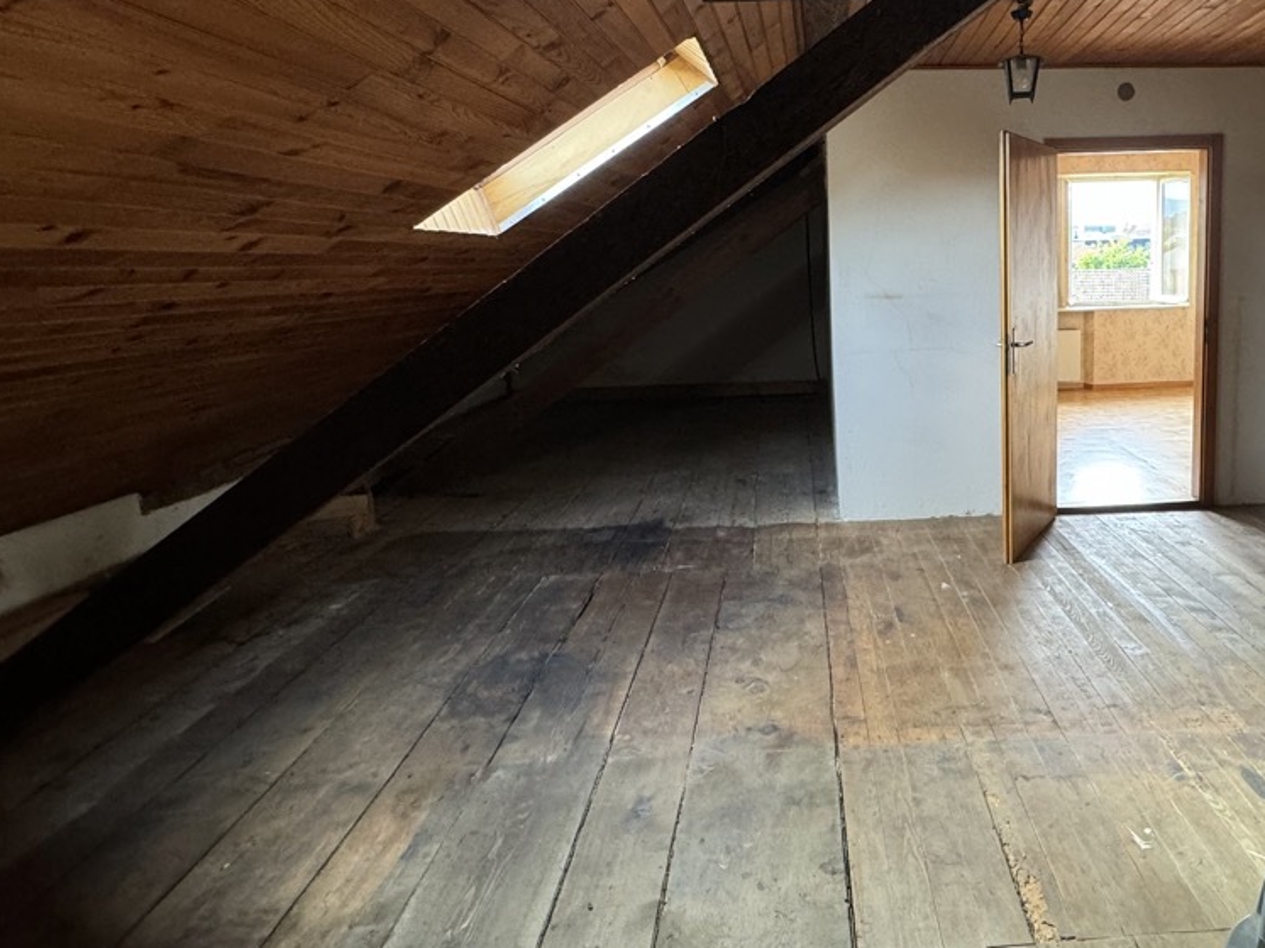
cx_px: 848
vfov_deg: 56.3
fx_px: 877
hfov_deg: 69.5
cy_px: 374
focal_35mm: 24
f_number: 2.2
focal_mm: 2.22
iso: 320
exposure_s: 1/100
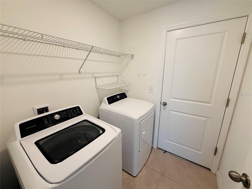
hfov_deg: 102.1
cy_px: 94
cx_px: 126
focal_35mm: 14
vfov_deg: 85.7
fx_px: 102
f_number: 2.2
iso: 200
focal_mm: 2.22
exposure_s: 1/120
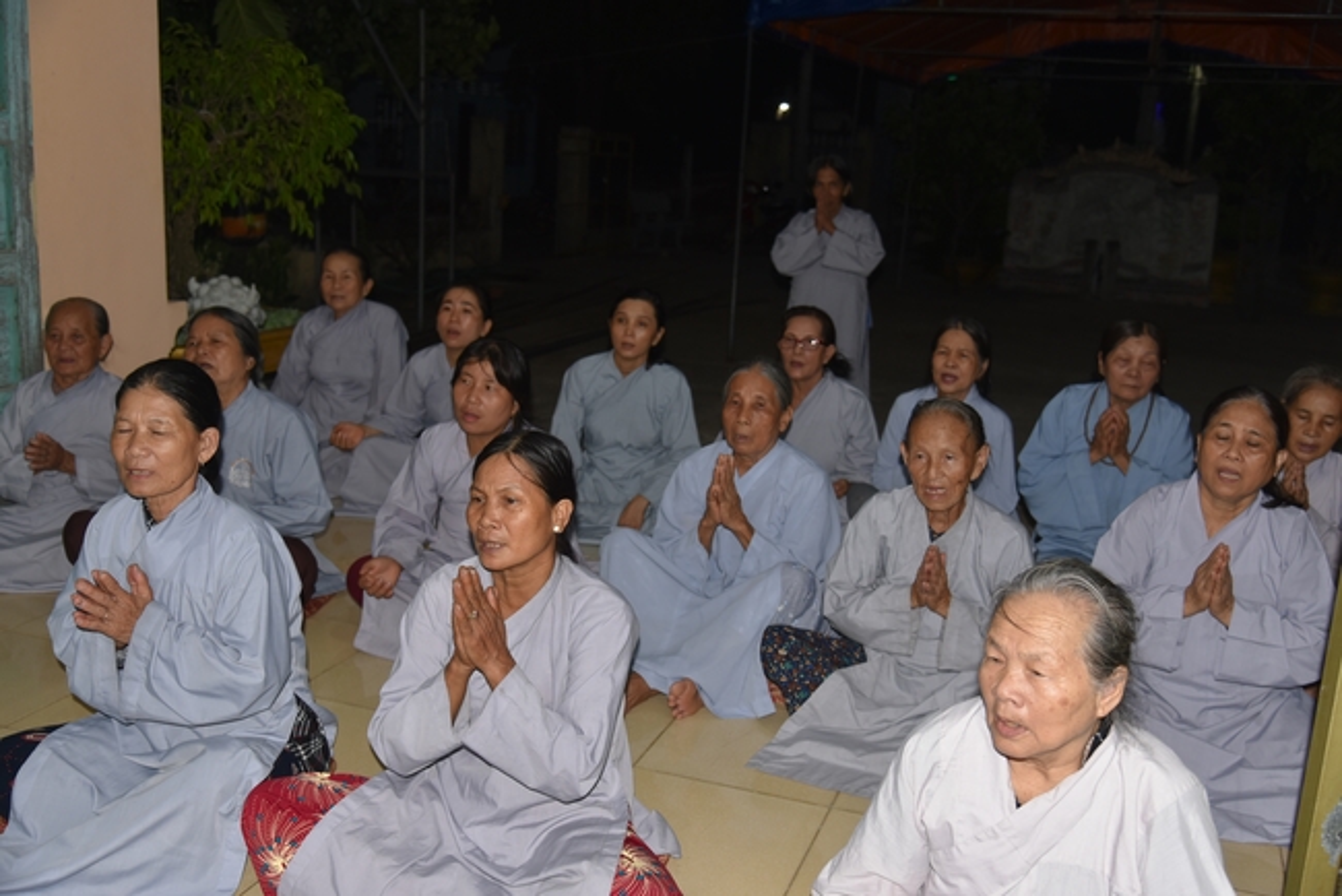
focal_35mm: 35
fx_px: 1305
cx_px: 671
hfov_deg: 54.4
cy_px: 448
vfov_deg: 37.9
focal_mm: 35
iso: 320
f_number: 4
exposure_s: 1/60
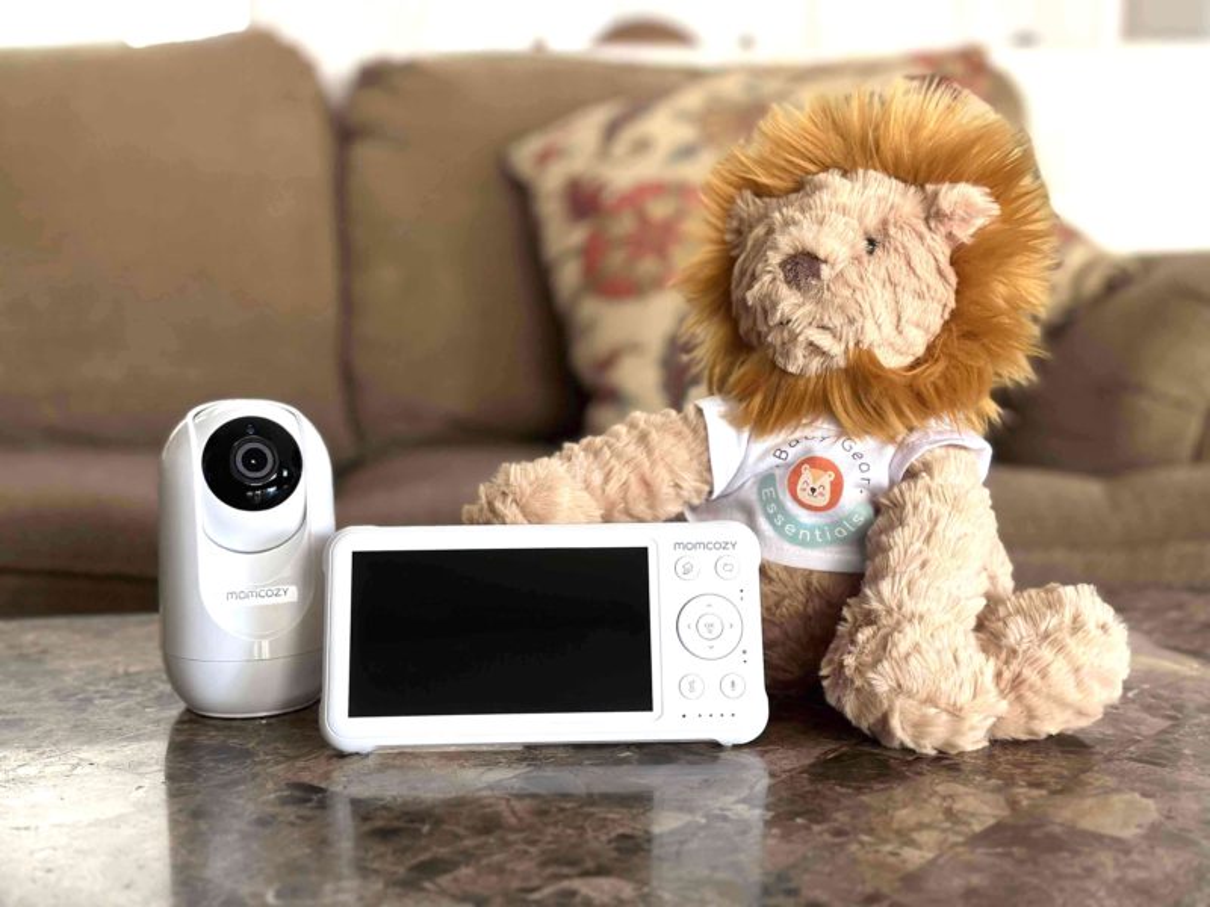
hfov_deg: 39.7
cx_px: 605
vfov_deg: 30.3
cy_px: 454
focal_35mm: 48
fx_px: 1678
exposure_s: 1/59
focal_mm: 6.86
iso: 400
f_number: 1.78
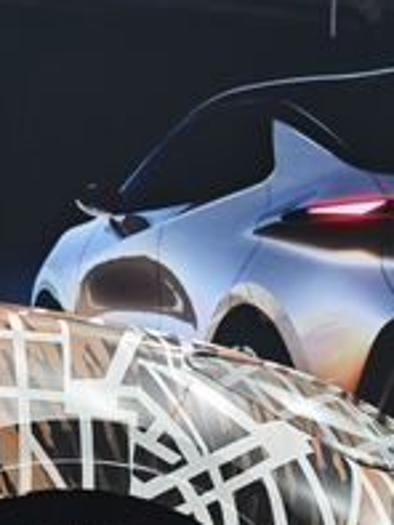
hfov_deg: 5.4
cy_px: 512
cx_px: -3
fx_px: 4199
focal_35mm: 277
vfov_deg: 7.1
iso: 640
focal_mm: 25.1
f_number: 2.6
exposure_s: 1/100
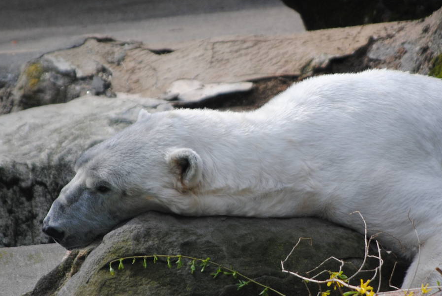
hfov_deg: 3.9
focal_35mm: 534
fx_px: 6565
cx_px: 244
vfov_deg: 2.6
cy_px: 178
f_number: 5.6
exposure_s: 1/500
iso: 220
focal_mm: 200
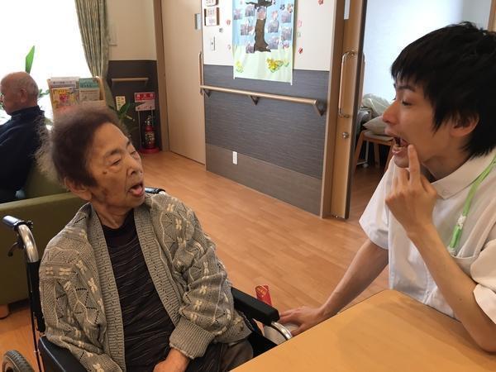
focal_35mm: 29
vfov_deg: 48.2
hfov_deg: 61.7
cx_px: 248
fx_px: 416
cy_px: 186
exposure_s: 1/30
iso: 50
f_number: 2.2
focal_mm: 4.15
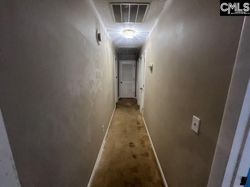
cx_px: 125
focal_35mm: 13
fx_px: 94
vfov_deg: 89.9
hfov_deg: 106.2
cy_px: 94
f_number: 1.8
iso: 500
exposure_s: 1/60
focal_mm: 1.57
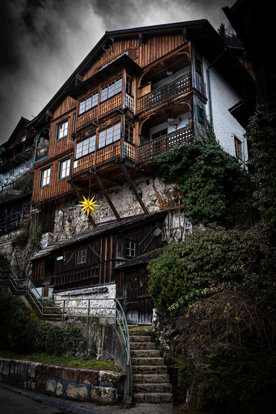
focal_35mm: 31
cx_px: 138
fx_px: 359
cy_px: 207
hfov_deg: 42.1
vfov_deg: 60.0
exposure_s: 1/40
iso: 160
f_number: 8
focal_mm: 20.8
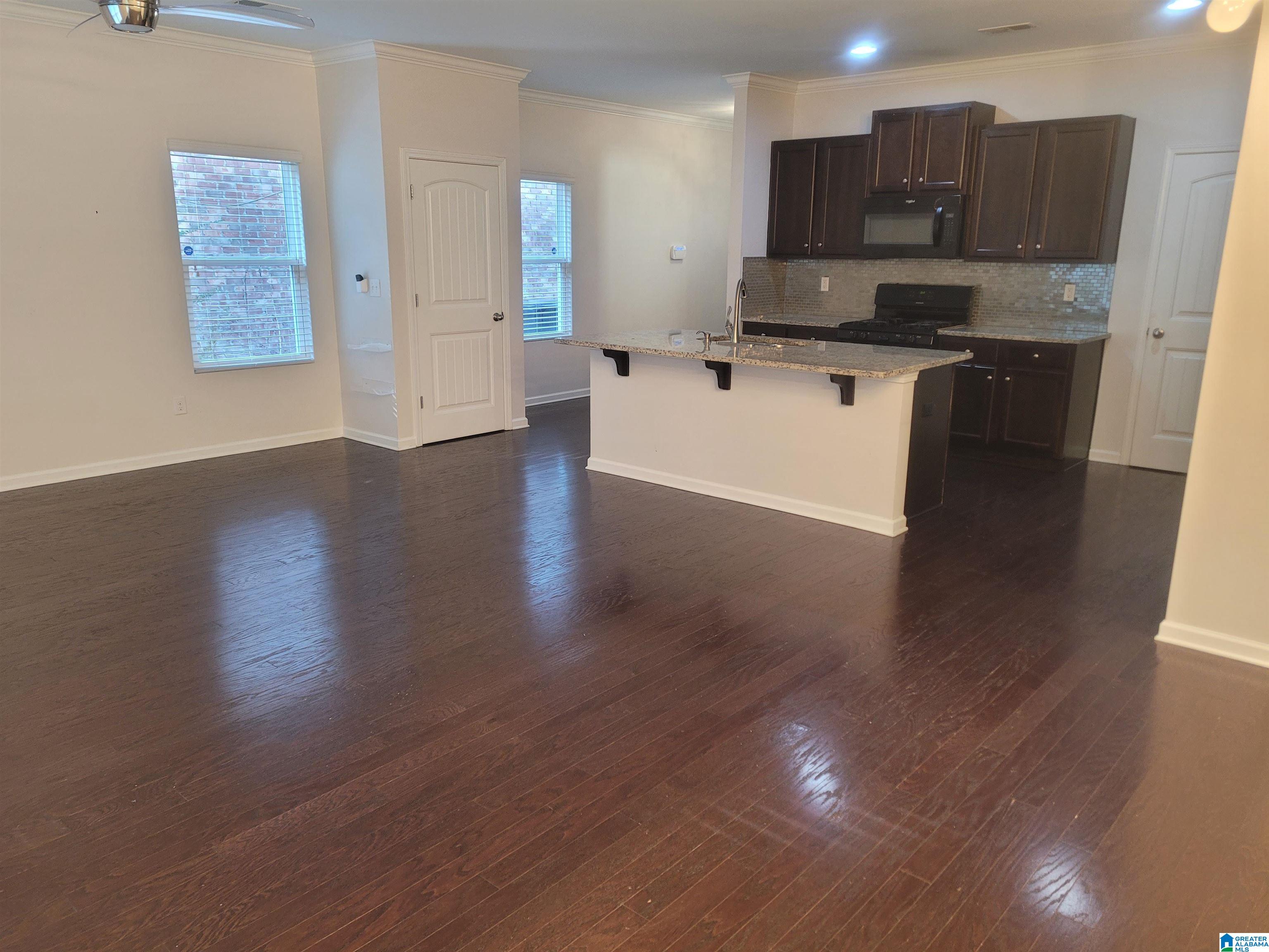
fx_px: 953
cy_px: 476
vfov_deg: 53.1
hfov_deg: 67.3
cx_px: 634
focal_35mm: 26
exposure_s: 1/40
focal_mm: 5.4
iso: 160
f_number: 1.8
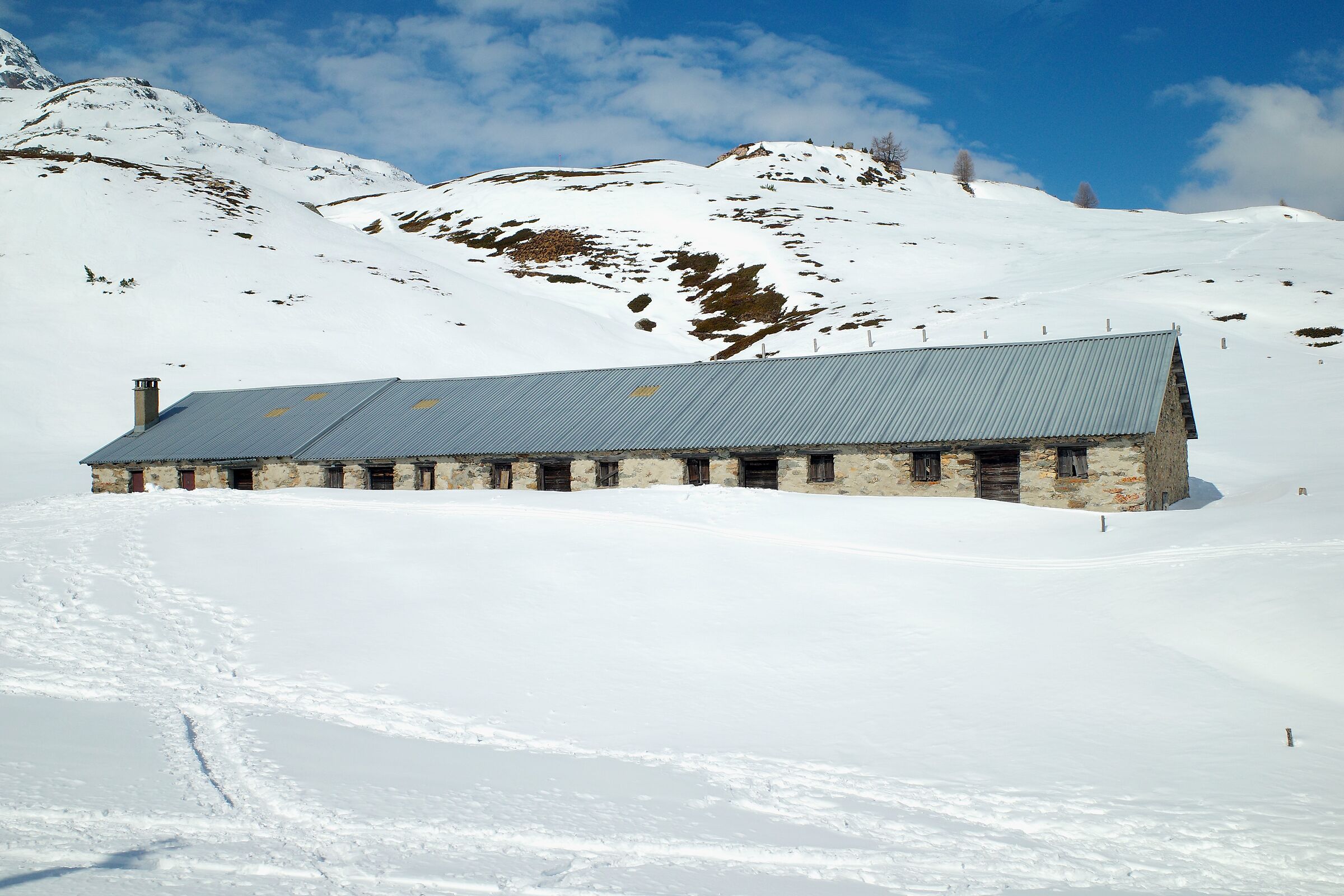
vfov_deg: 37.9
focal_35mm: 35
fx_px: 1307
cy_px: 448
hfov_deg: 54.4
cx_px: 672
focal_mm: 18.3
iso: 100
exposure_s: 1/1250
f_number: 5.6
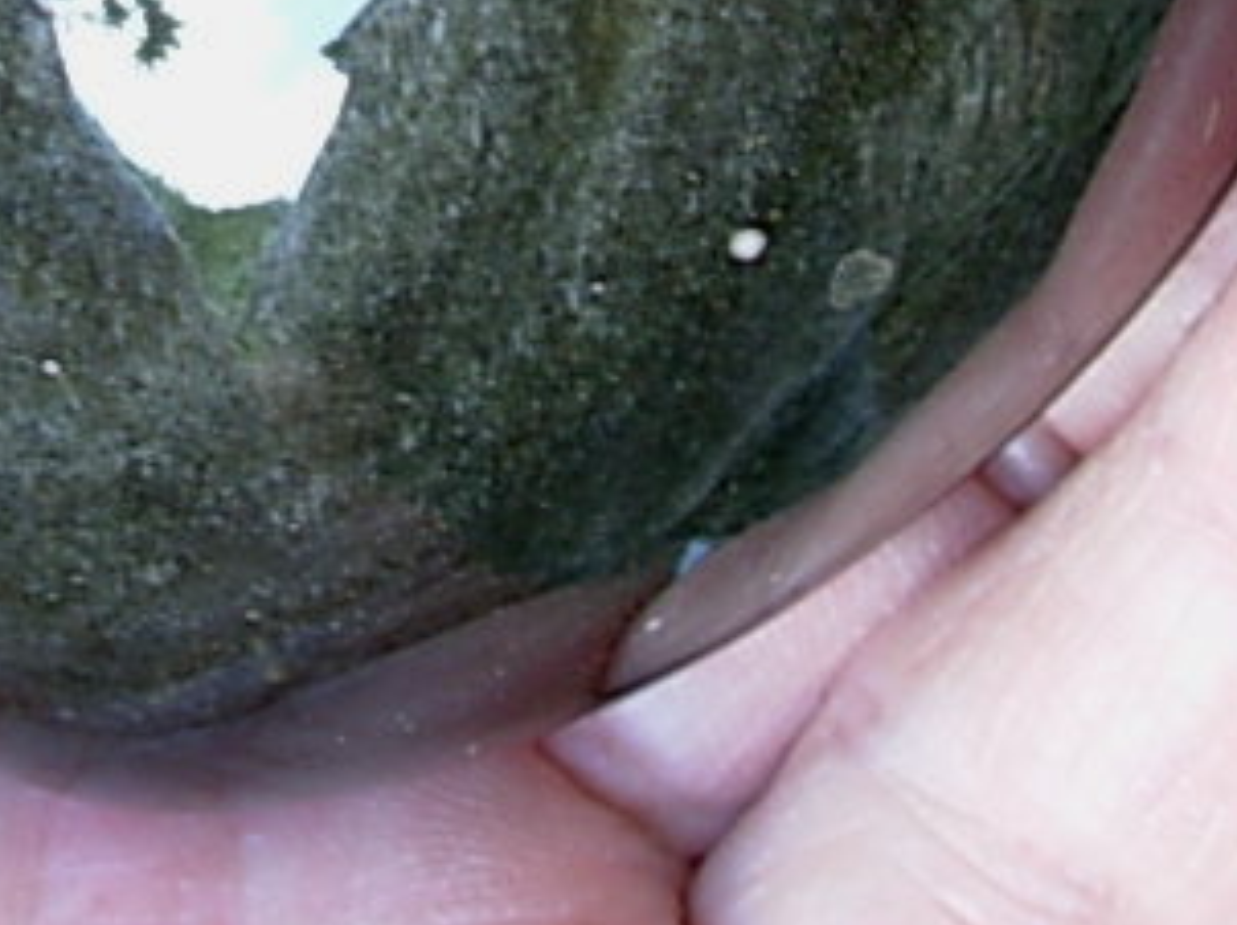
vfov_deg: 11.2
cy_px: -278
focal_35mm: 129
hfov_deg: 15.3
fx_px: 4606
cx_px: 508
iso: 50
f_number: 2.9
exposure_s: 1/12.7
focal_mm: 6.3
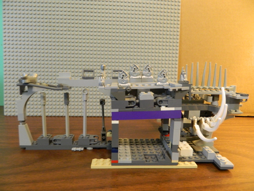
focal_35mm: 25
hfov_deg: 69.4
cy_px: 96
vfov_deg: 54.9
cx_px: 127
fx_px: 183
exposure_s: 1/13
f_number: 3.1
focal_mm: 4.5
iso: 400
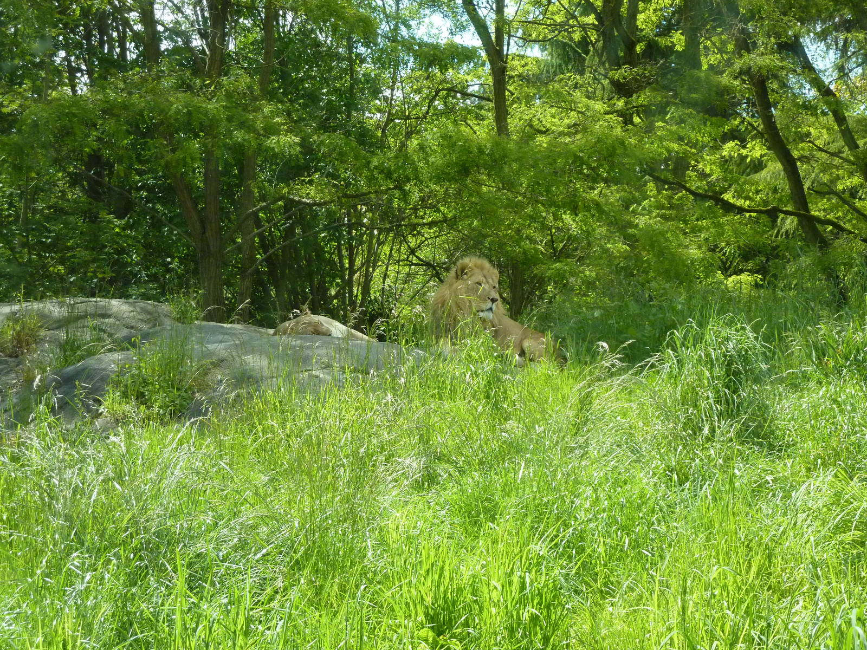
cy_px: 325
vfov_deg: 20.4
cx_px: 434
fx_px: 1803
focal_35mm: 72
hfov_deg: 27.0
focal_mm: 11.9
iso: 320
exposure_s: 1/500
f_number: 4.1
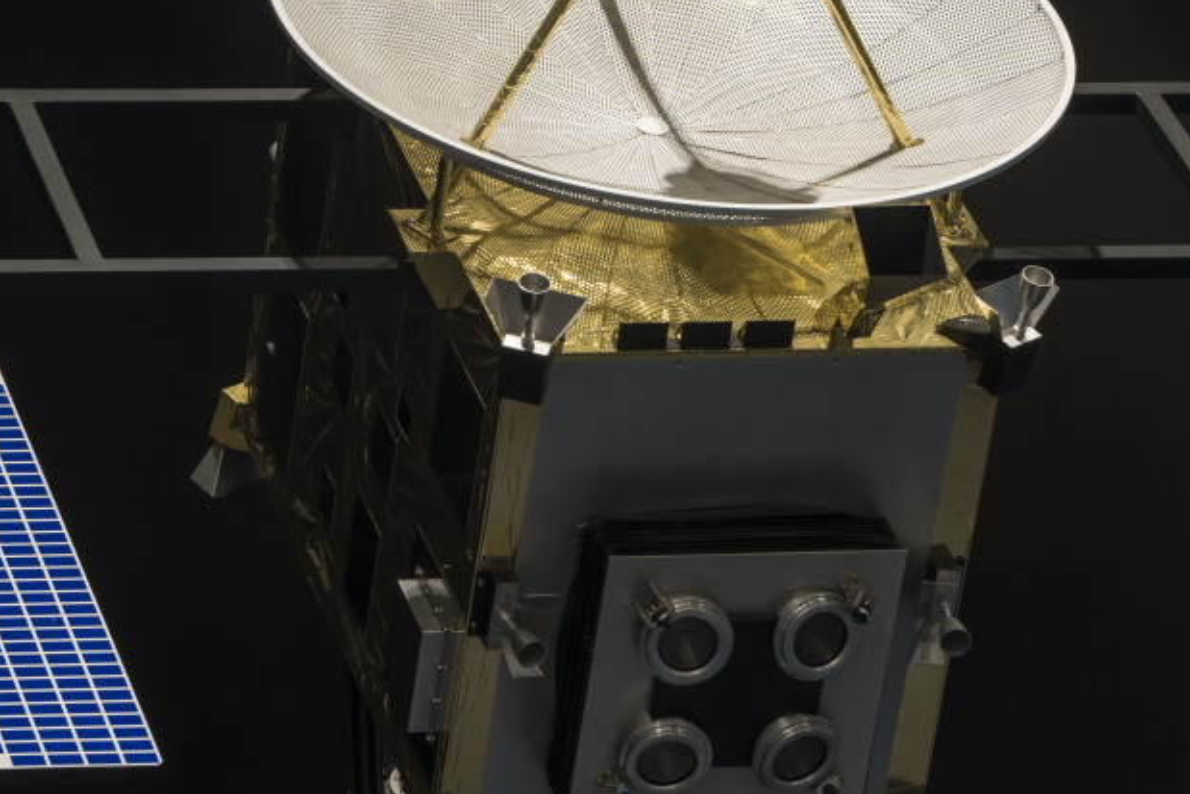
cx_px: 629
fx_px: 8199
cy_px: 228
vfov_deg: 5.5
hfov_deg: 8.3
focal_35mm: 248
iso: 250
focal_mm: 150
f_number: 14
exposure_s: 1.6
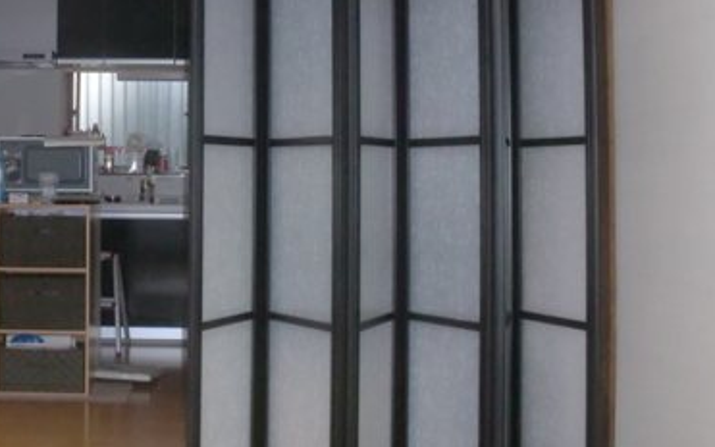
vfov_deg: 20.1
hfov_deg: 31.4
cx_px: 175
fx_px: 1247
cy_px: 85
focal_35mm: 64
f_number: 3.1
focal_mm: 6.3
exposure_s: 1/60
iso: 400
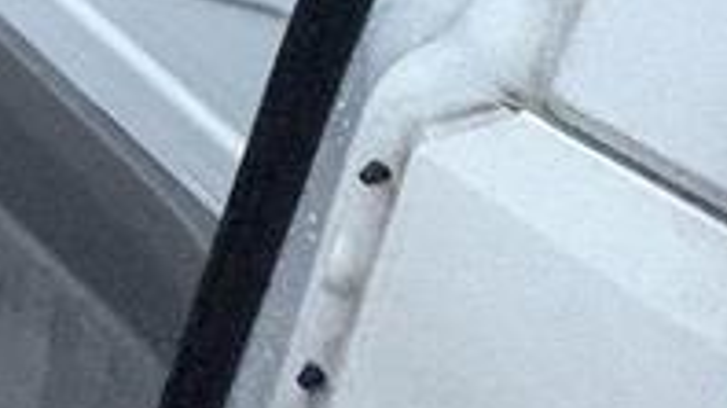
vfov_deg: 11.2
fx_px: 1329
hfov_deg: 16.8
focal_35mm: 69
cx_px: -885
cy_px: -805
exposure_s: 1/59
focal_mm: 2.22
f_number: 2.2
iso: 1000
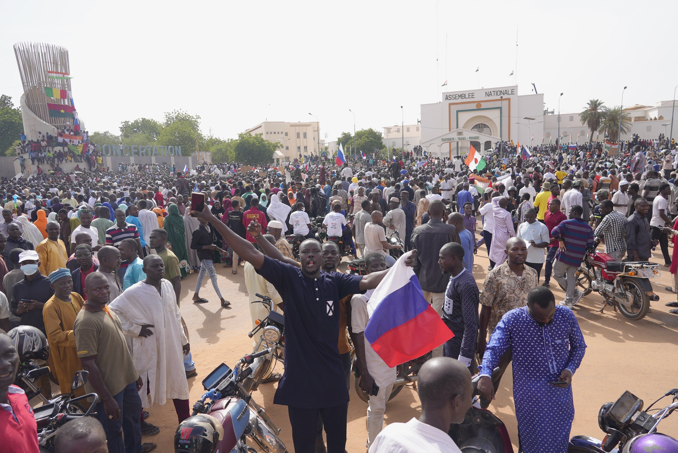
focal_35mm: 24
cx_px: 339
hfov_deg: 73.7
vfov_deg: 53.2
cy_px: 226
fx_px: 452
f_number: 4.5
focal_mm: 24
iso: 80
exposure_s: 1/320
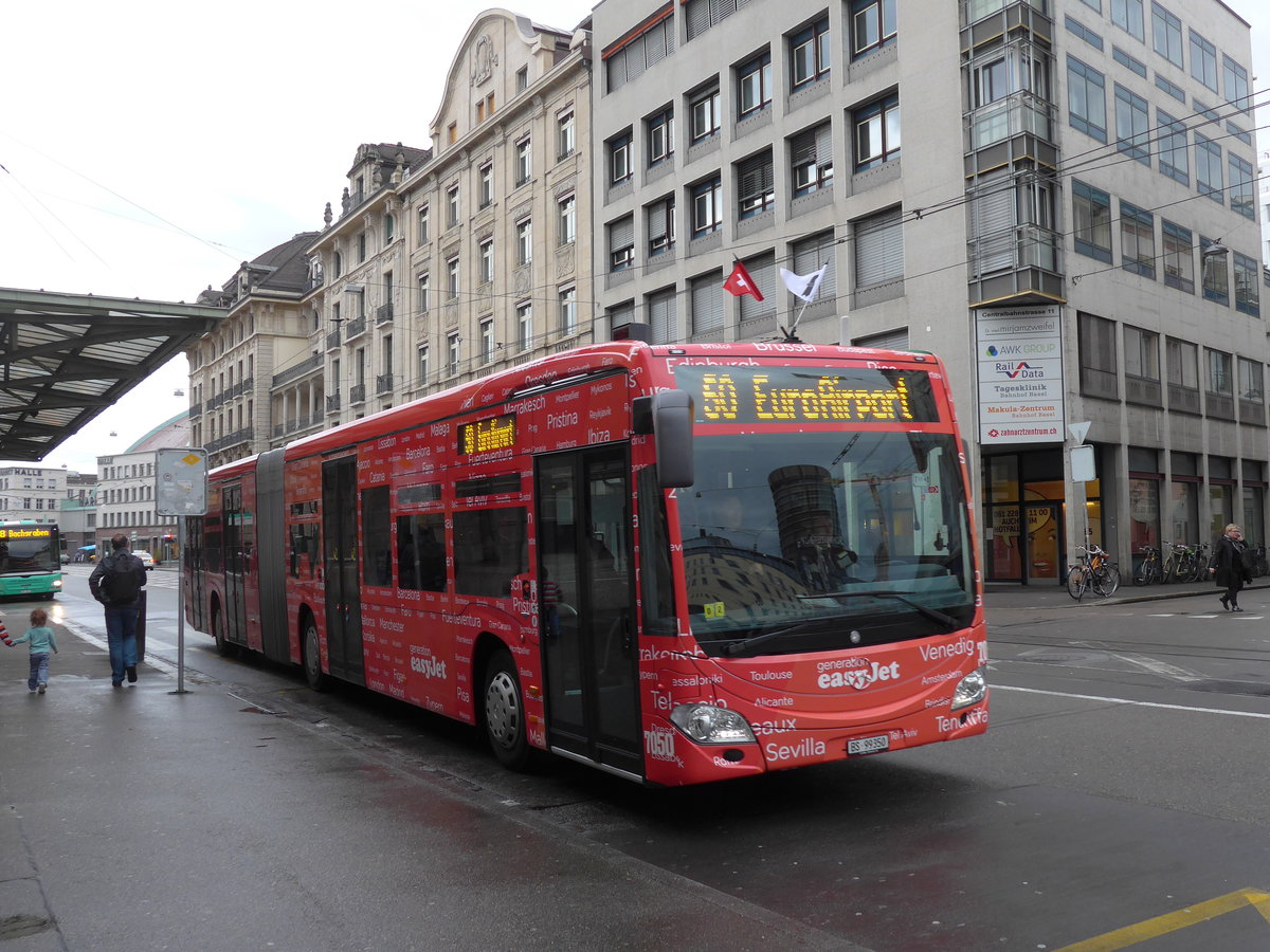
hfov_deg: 54.0
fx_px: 1247
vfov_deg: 41.8
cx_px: 635
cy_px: 476
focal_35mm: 34
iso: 160
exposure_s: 1/250
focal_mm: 7
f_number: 2.8
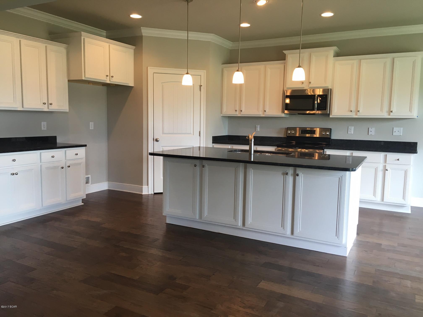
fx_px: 354
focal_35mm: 29
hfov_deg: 61.7
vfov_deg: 48.2
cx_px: 212
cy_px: 158
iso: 50
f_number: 2.2
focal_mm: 4.15
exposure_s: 1/30
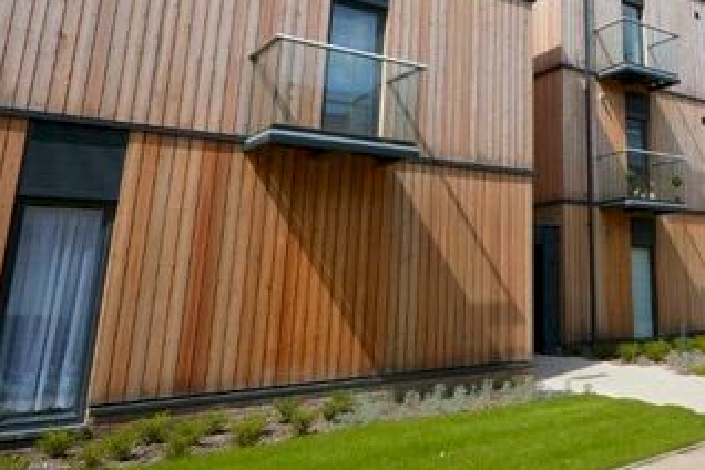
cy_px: 104
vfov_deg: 38.7
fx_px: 646
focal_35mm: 33
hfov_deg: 52.3
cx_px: 594
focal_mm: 10
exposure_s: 1/250
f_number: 8
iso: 100
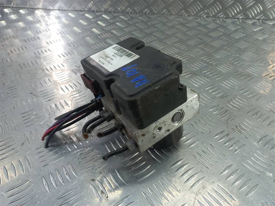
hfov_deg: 69.4
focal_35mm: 25
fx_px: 199
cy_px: 103
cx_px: 138
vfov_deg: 54.9
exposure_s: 1/50
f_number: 1.8
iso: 50
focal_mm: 4.6
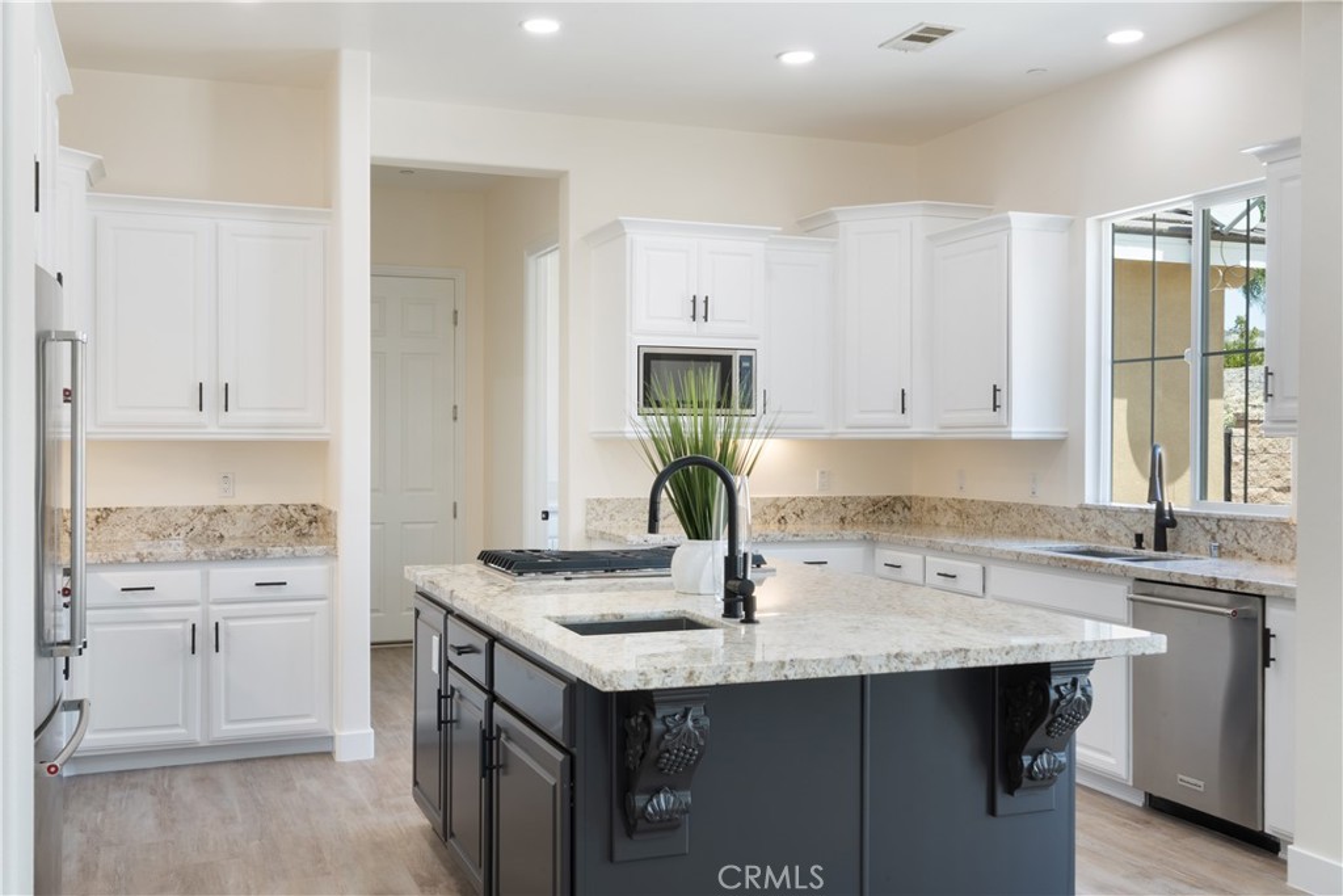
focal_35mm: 35
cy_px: 448
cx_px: 672
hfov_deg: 54.4
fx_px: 1306
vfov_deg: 37.9
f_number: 22
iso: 100
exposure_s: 5
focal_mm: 35
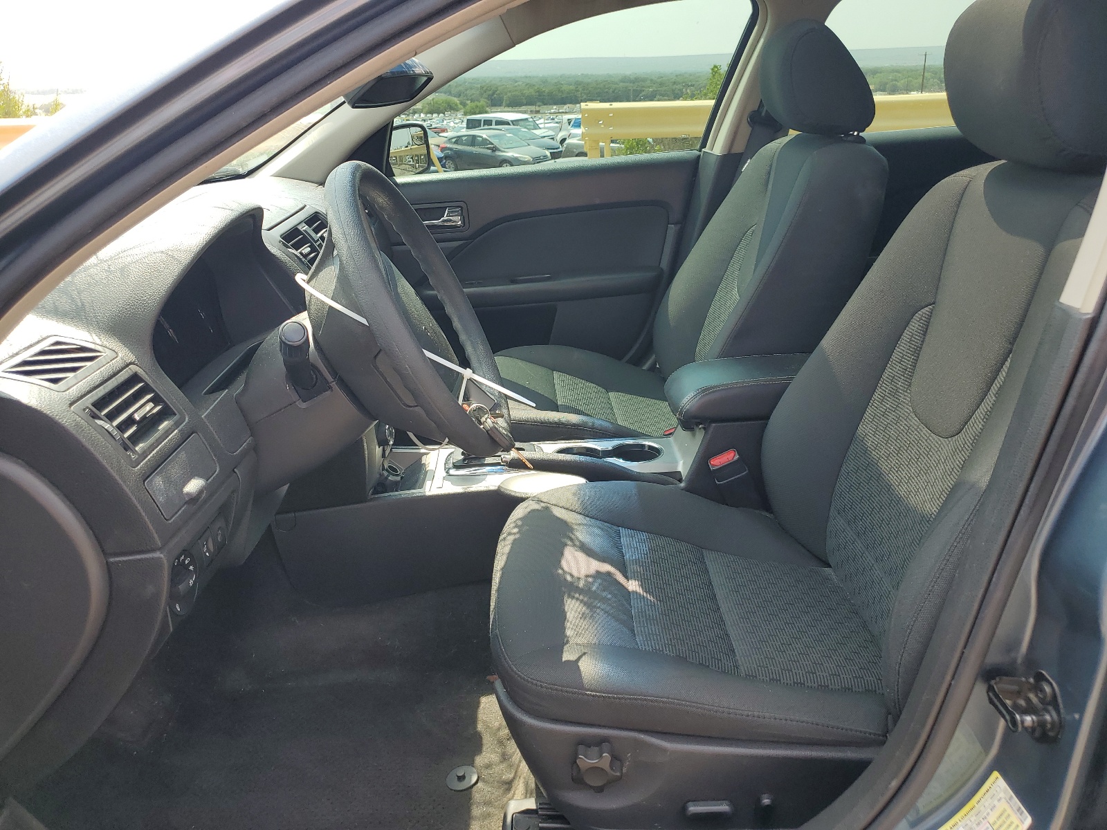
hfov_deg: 67.3
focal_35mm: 26
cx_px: 554
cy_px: 415
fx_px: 831
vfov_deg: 53.1
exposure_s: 1/588
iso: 50
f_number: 1.5
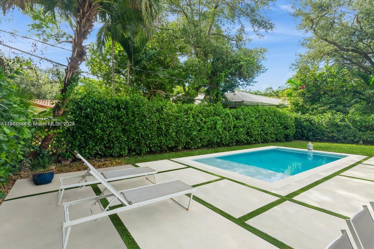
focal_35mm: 17
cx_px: 187
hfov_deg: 93.3
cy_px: 124
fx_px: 177
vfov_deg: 70.5
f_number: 8
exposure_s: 1/125
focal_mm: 17
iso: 200
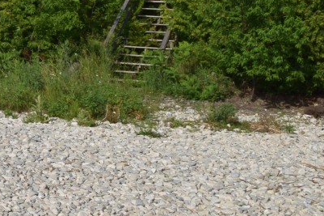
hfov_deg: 19.9
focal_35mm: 91
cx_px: -139
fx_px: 819
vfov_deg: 14.8
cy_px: 17
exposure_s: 1/200
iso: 100
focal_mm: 18
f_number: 11
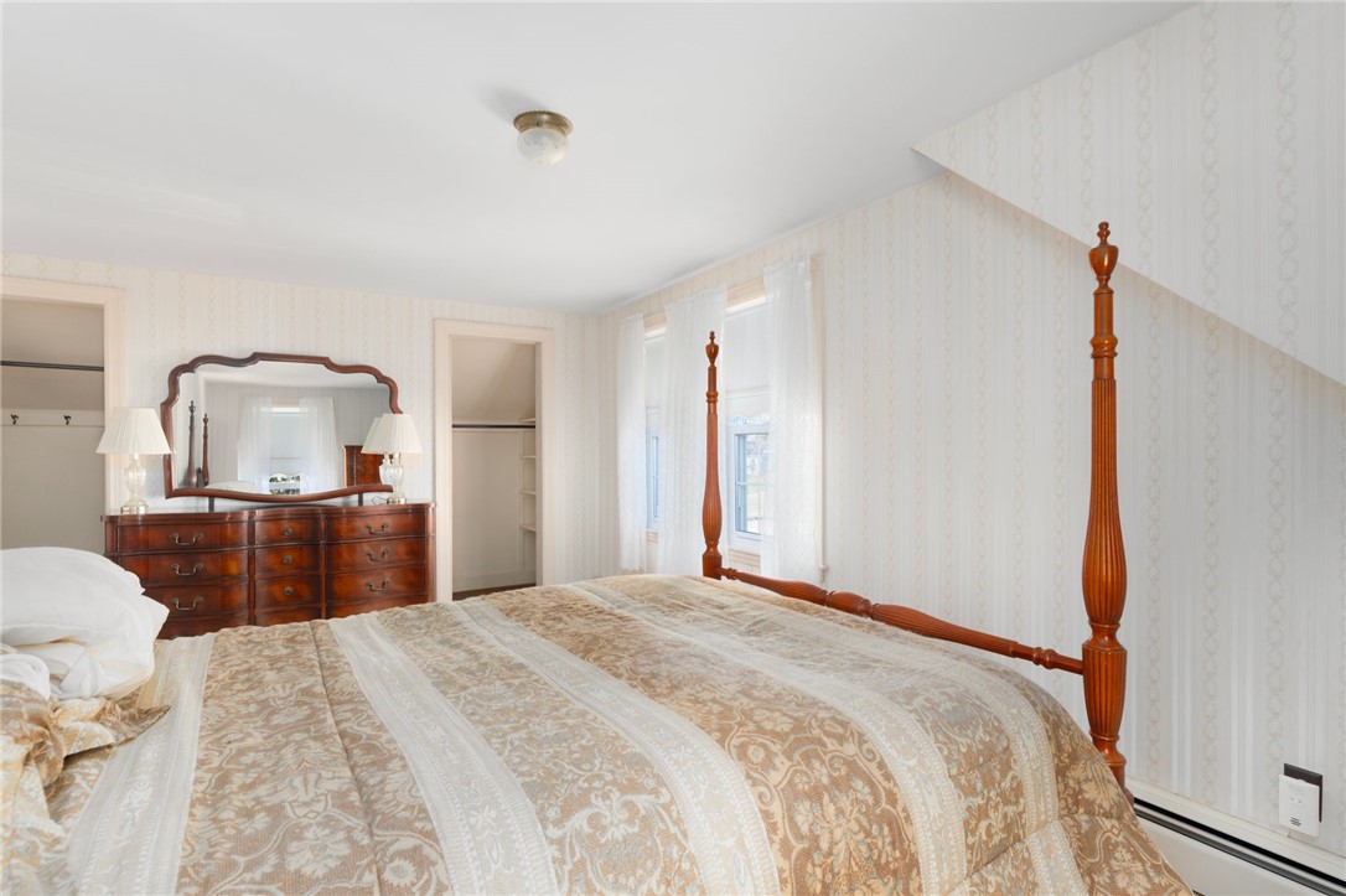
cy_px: 448
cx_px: 673
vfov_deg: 70.4
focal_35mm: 17
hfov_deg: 93.3
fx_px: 635
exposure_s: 1/200
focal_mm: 17
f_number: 7.1
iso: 640
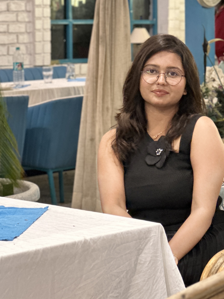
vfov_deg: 15.6
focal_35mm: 126
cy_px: 94
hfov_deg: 11.7
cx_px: 153
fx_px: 1087
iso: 500
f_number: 2.8
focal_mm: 9
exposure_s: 1/14
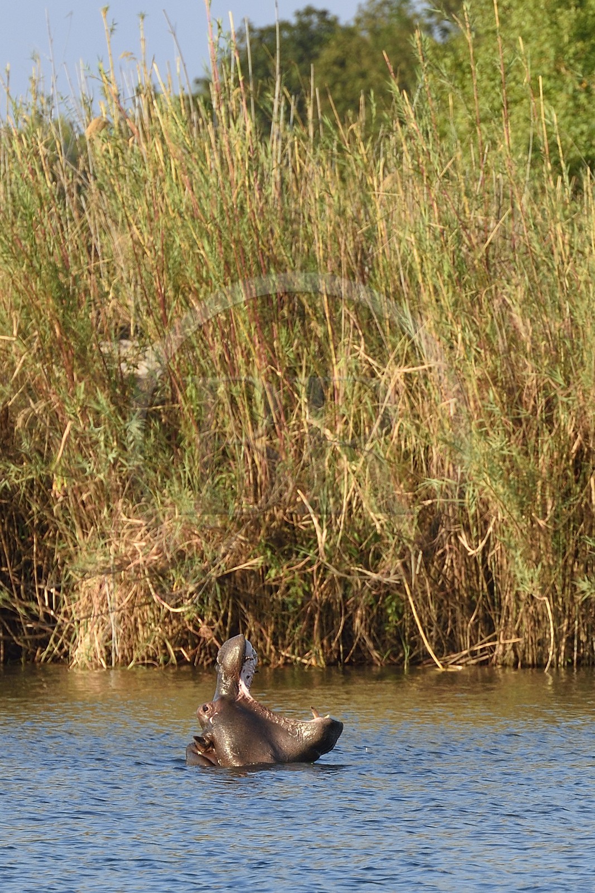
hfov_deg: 4.9
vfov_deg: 7.4
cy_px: 446
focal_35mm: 280
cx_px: 298
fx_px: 6940
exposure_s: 1/400
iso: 400
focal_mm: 280
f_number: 9
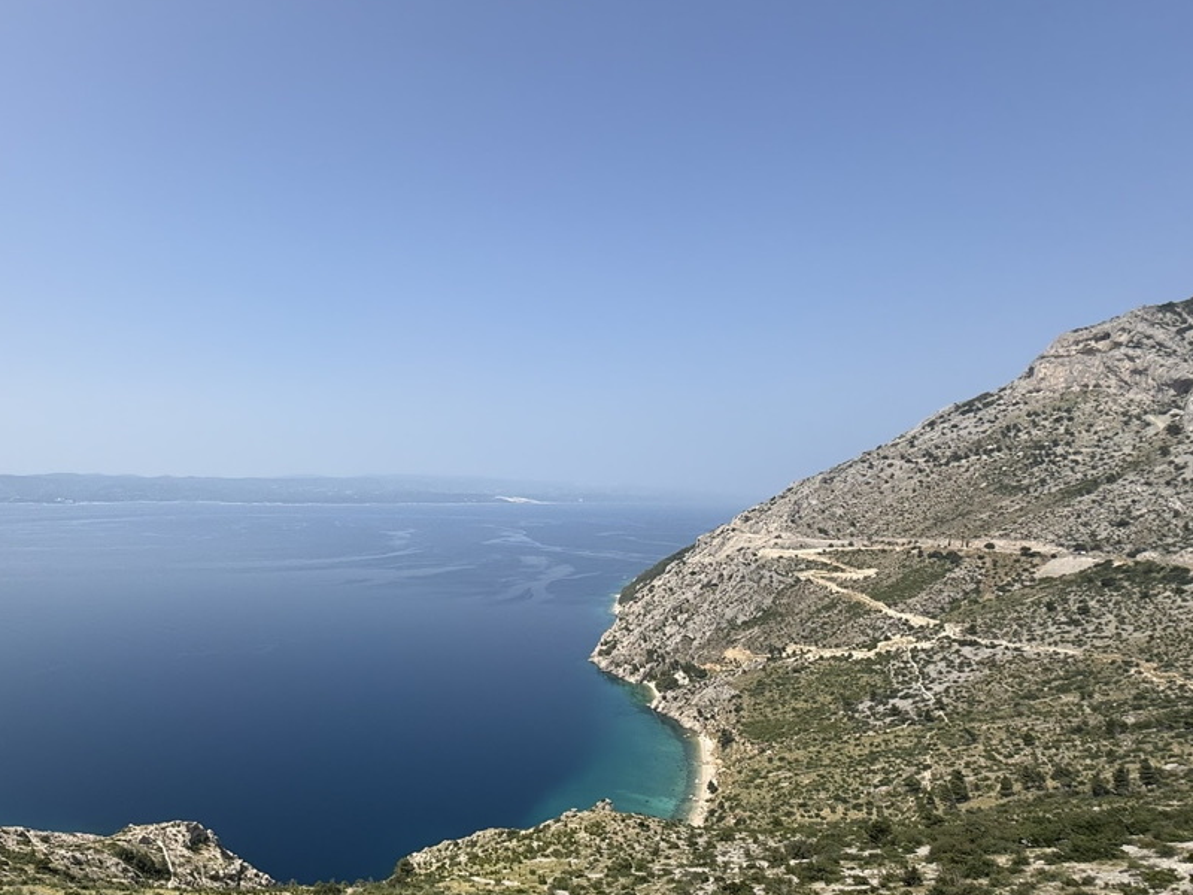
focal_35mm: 21
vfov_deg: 63.0
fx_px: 724
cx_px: 331
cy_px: 530
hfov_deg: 74.6
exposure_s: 1/2841
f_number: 2.2
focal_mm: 2.22
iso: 50
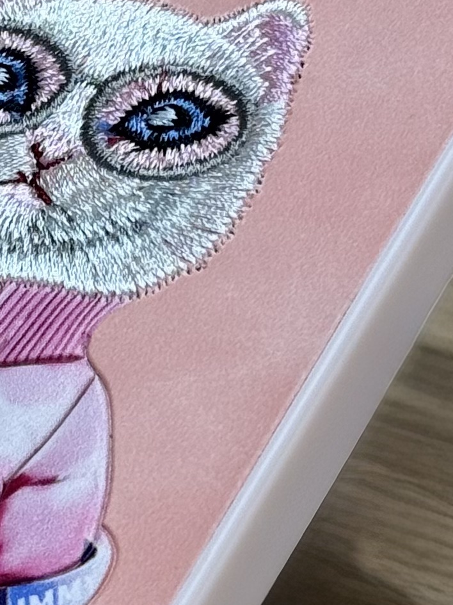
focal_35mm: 205
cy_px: 295
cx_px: 46
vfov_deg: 9.7
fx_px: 3577
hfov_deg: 7.2
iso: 50
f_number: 1.78
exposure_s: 1/121
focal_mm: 6.76
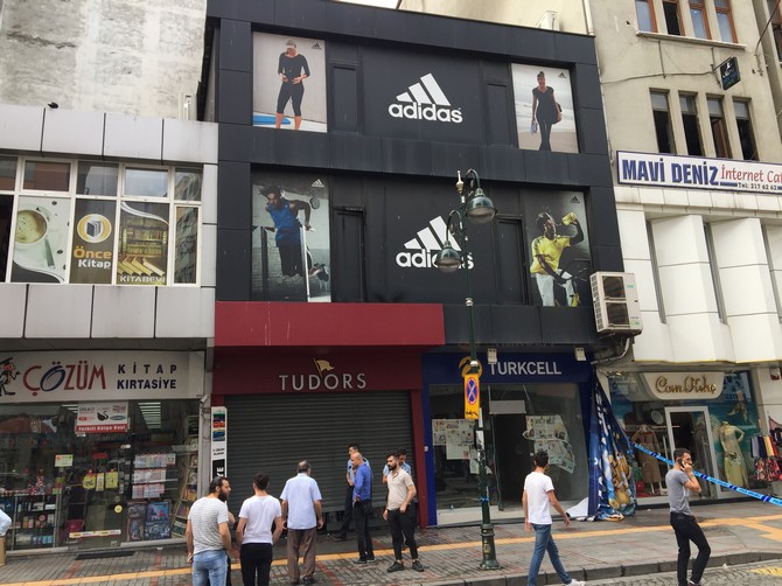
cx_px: 391
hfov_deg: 61.7
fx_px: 655
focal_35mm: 29
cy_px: 293
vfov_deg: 48.2
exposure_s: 1/471
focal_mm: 4.15
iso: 32
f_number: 2.2
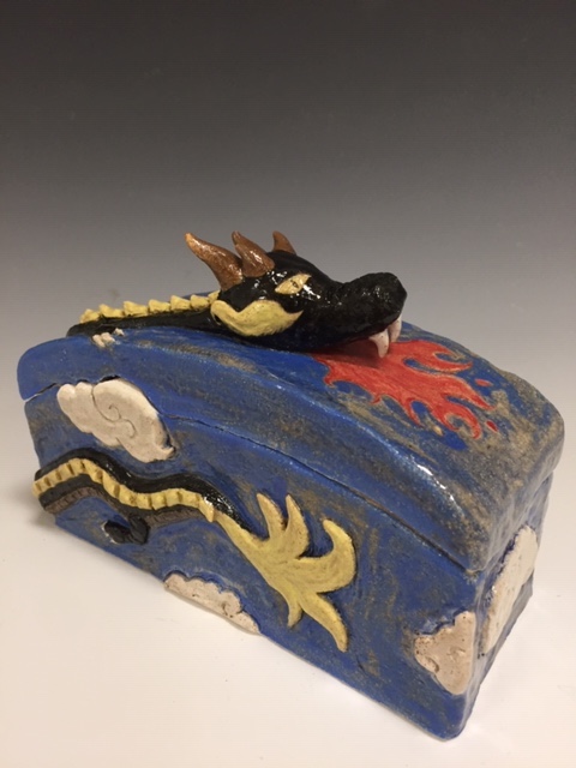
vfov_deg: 61.7
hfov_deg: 48.2
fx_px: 643
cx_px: 288
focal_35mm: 29
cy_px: 384
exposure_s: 1/30
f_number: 2.2
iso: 100
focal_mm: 4.15
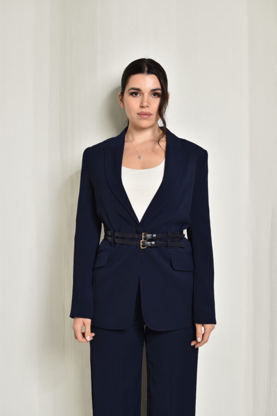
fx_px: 606
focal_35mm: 52
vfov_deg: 37.9
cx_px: 138
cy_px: 208
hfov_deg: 25.8
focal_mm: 35
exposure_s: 1/200
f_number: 4
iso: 160
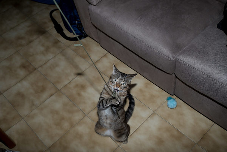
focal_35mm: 42
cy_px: 76
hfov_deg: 46.4
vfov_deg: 31.9
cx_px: 114
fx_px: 265
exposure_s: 1/200
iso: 100
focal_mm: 42
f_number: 8
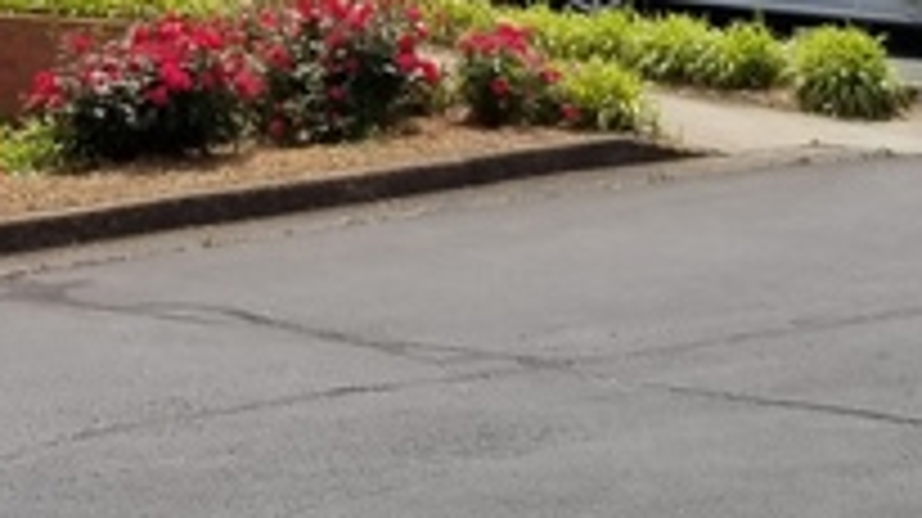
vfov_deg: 8.4
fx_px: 3372
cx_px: 22
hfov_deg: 15.3
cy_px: -428
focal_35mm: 138
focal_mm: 4.25
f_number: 1.7
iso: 50
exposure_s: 1/3360
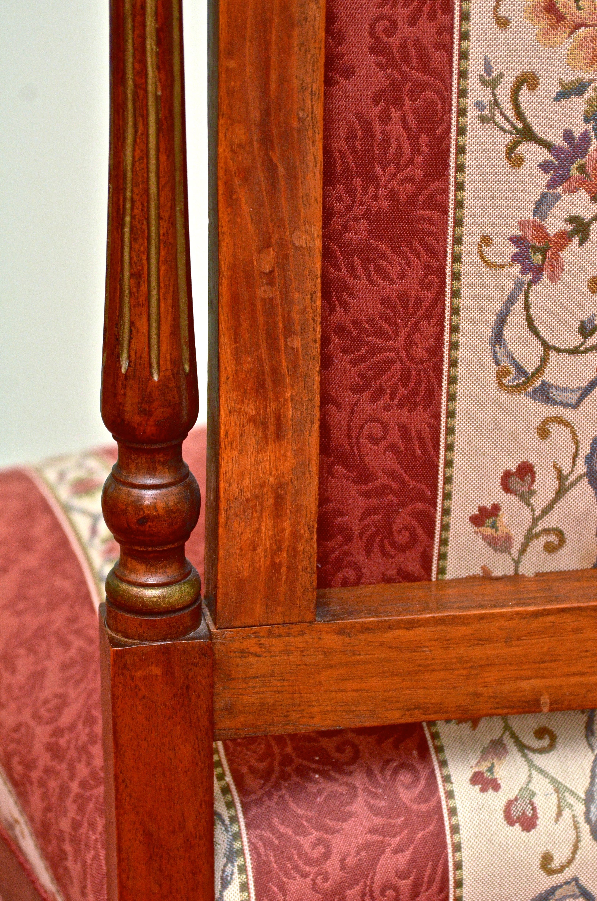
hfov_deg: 10.7
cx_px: 298
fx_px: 3186
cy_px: 450
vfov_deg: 16.1
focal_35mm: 128
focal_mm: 85
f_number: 6.3
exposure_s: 1/160
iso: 640
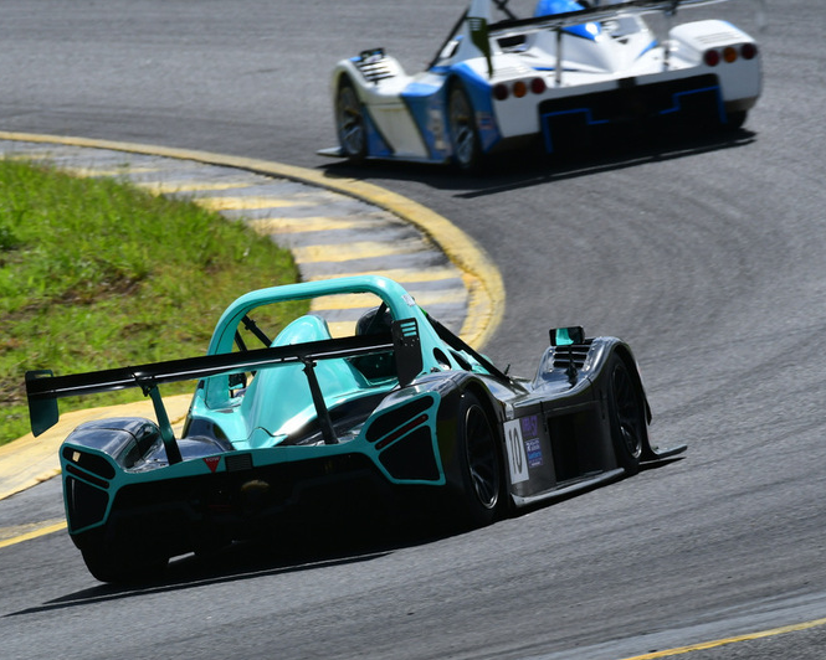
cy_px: 330
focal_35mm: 661
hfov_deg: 2.9
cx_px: 420
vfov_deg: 2.3
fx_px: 16159
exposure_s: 1/640
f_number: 11
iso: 320
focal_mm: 390
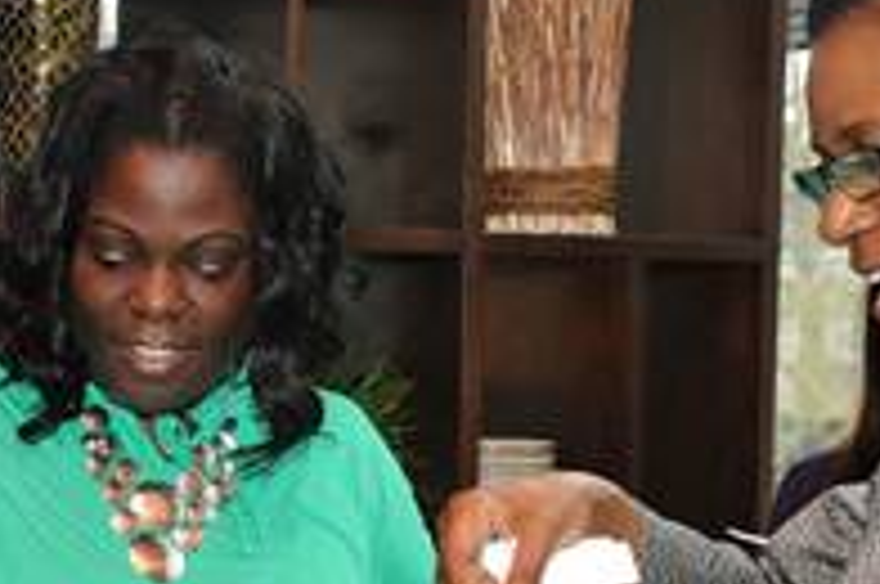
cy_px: 548
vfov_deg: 14.9
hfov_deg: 22.3
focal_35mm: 90
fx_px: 2196
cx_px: 144
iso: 2000
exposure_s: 1/160
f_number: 4.5
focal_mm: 32
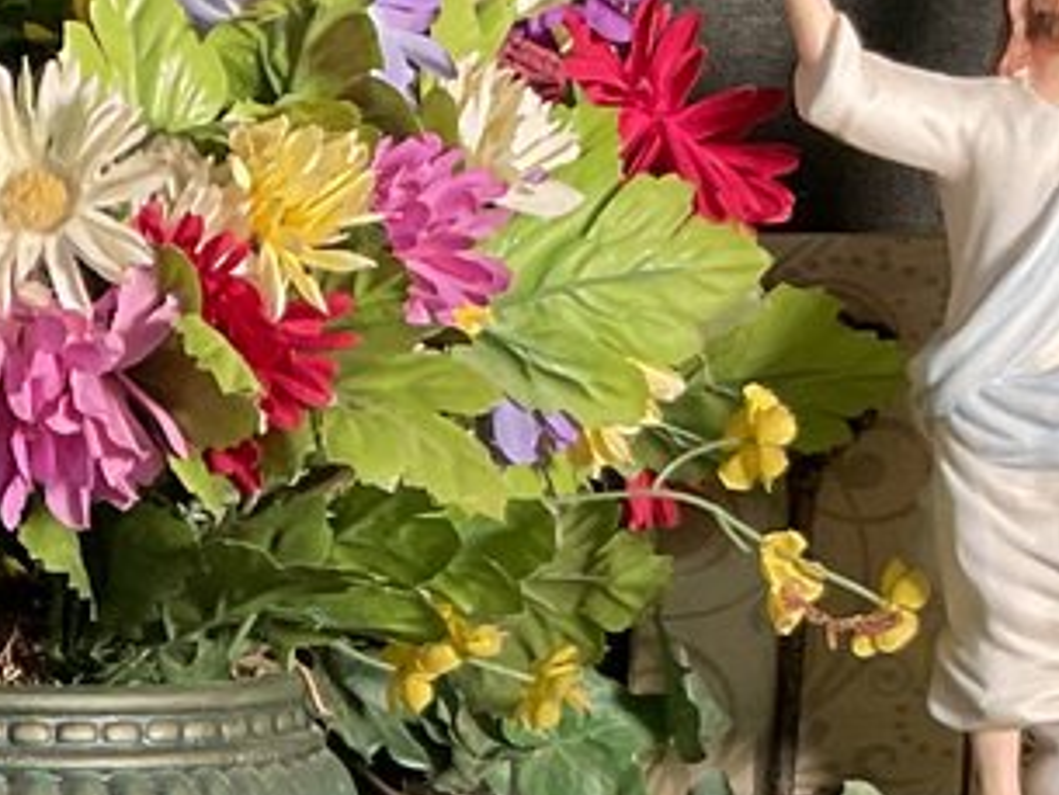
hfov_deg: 13.5
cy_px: 1074
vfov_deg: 10.1
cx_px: -33
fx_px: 4407
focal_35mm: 144
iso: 100
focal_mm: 3
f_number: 1.8
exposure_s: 1/60
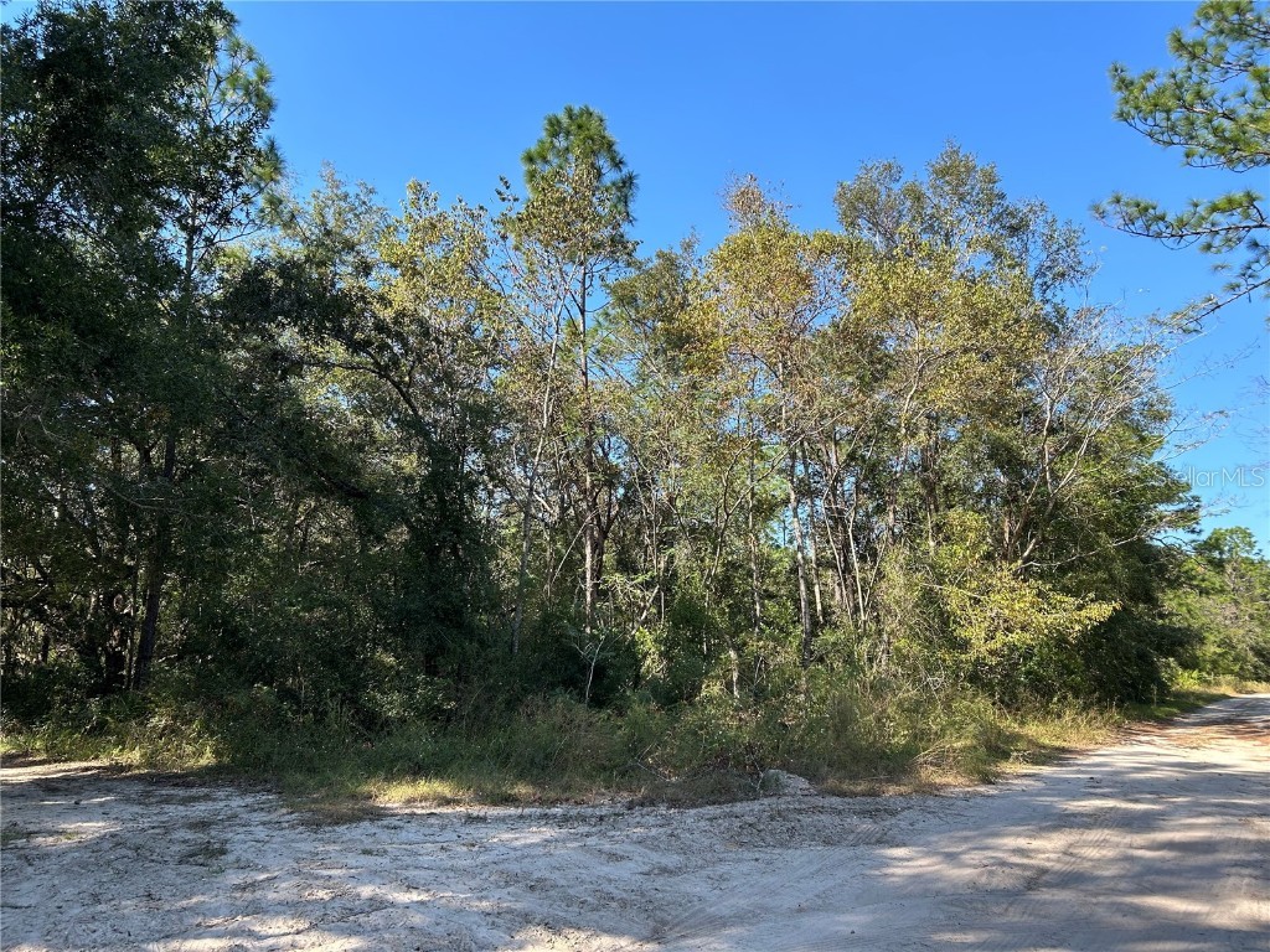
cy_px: 476
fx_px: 954
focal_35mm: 26
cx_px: 635
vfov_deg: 53.1
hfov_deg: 67.3
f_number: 1.5
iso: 50
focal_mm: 5.7
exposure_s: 1/1159
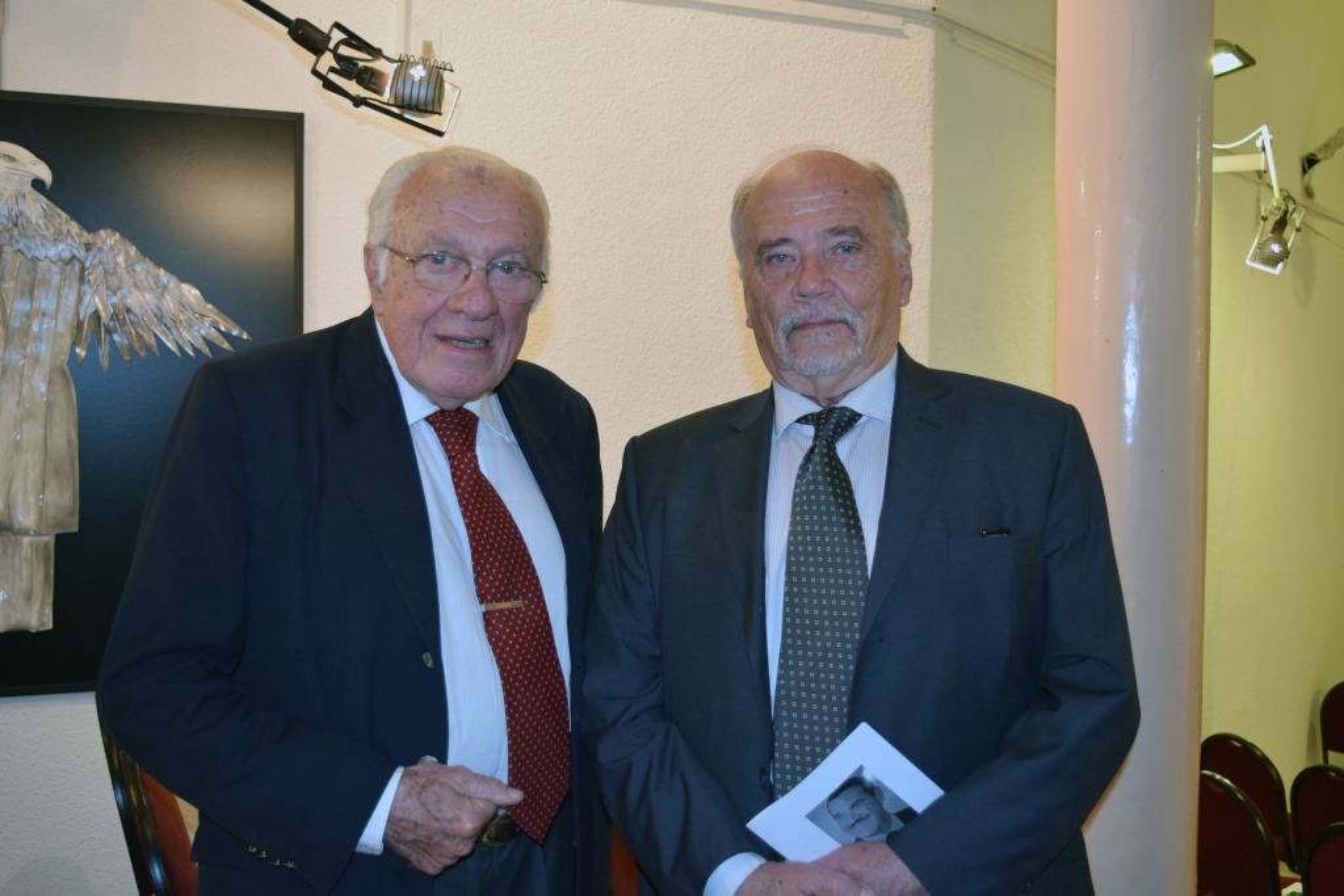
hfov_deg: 49.5
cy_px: 448
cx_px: 672
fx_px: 1456
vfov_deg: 34.2
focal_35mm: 39
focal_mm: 26
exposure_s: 1/80
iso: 800
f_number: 4.5
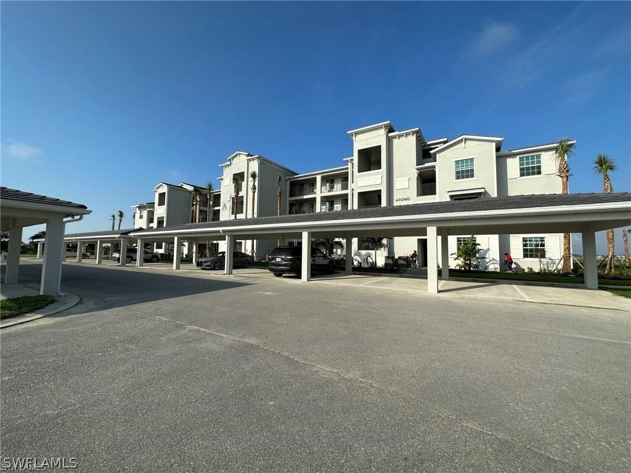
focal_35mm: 14
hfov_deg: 102.1
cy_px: 236
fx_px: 255
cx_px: 316
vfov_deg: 85.7
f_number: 2.2
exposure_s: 1/2506
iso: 50
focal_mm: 2.22
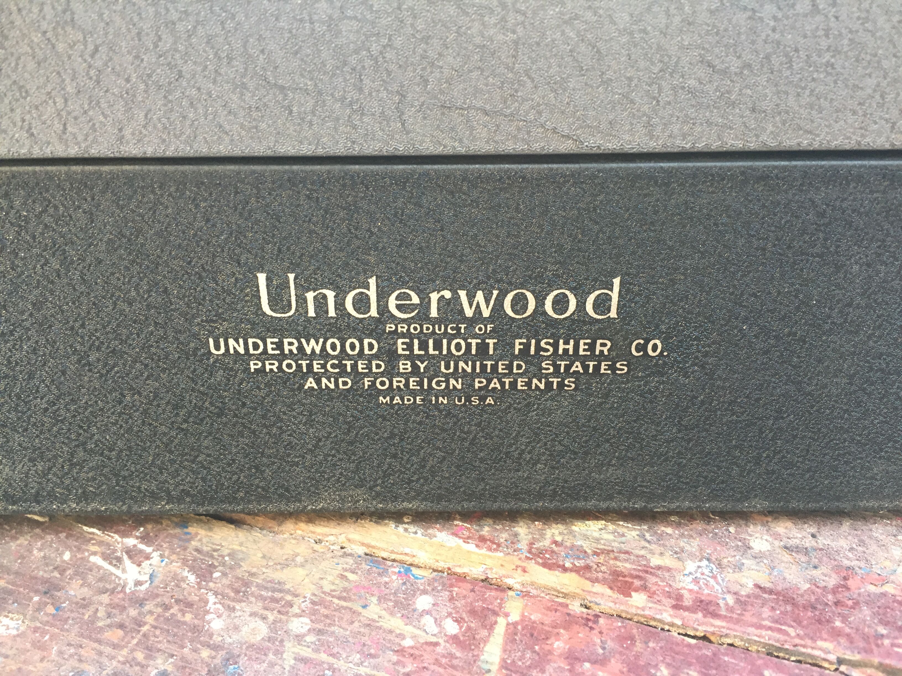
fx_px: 756
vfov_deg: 48.2
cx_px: 451
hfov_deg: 61.7
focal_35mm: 29
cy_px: 338
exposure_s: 1/33
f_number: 2.2
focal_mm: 4.15
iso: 40
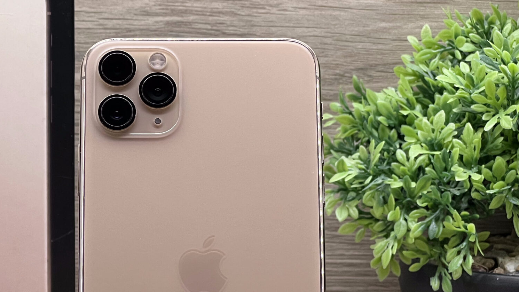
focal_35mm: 144
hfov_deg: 14.9
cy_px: 250
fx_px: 1982
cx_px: 133
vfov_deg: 8.4
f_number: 2.8
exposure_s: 1/100
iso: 80
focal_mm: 9
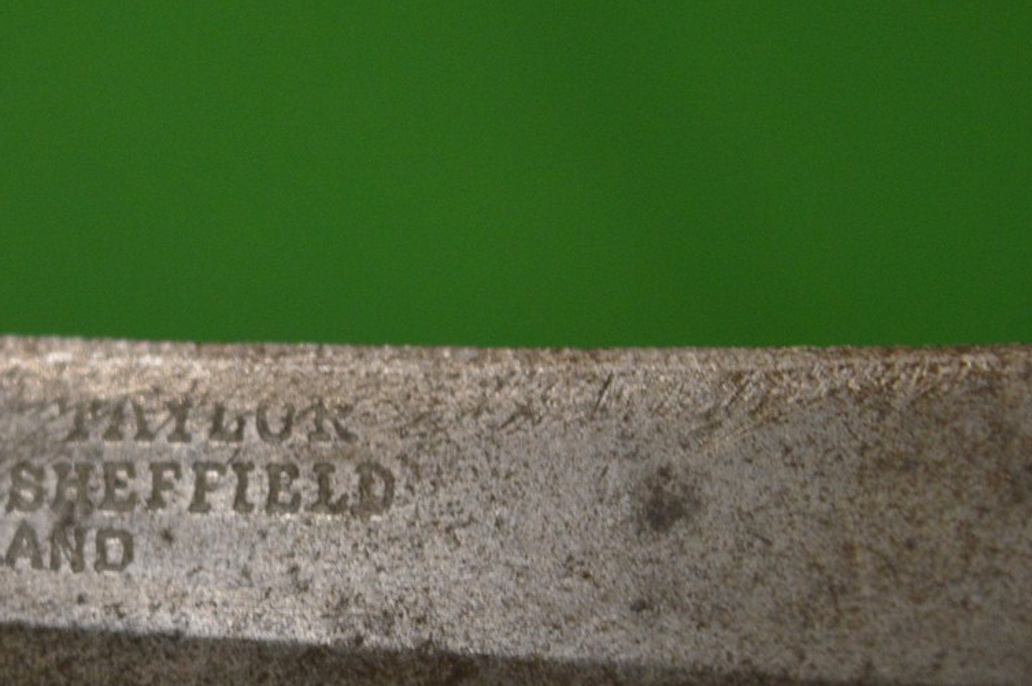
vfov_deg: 7.6
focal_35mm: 181
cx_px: 196
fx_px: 5188
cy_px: 346
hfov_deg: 11.3
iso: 1250
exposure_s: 1/60
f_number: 5.6
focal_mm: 55
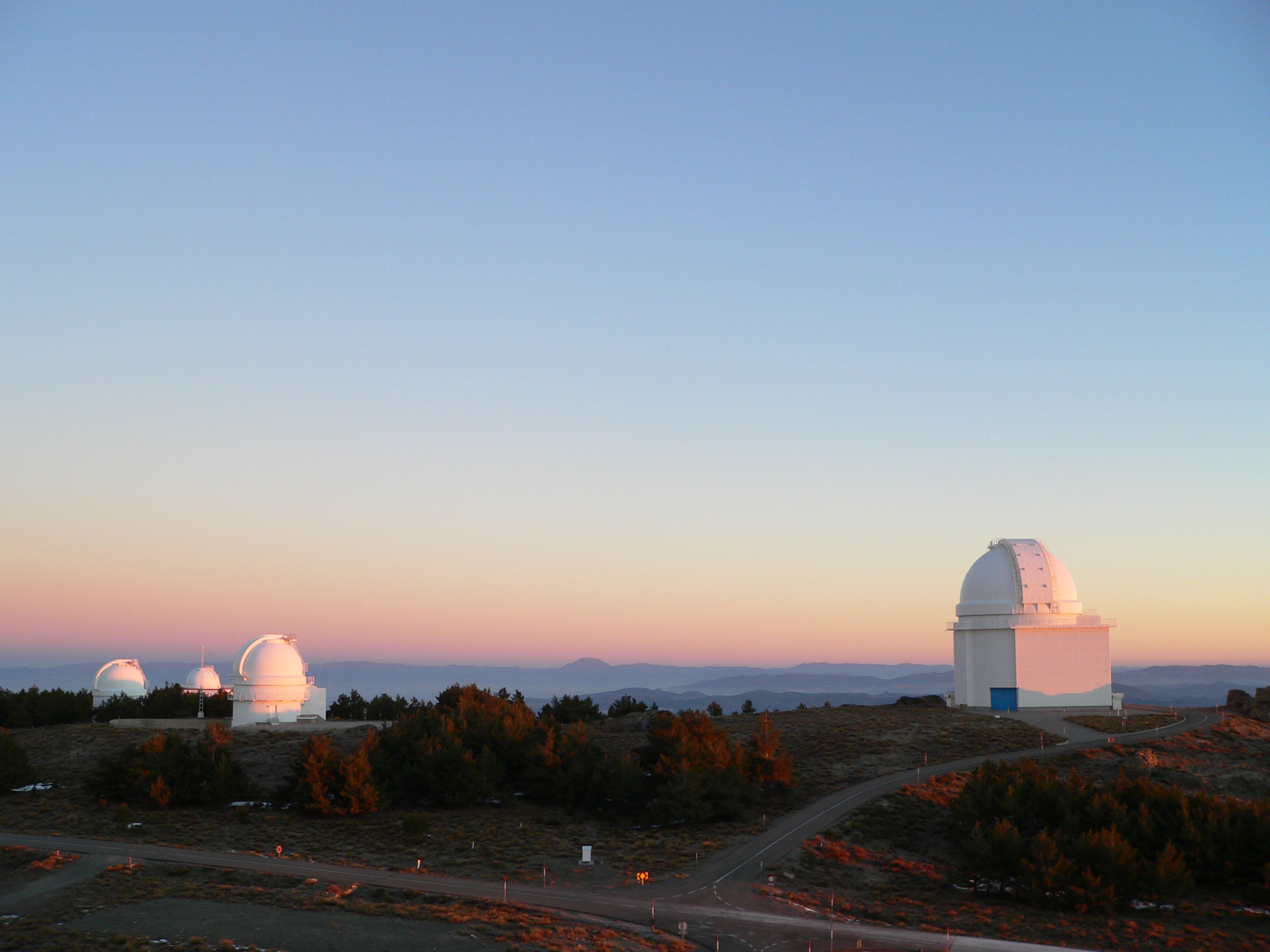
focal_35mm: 37
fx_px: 1357
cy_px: 476
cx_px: 635
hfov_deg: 50.1
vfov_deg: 38.7
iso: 80
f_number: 2.8
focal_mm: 6.2
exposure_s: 1/60
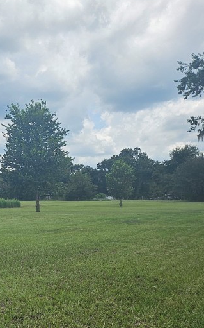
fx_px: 454
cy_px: 233
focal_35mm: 51
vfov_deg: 38.9
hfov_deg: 23.5
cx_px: -27
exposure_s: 1/4385
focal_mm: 5
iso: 50
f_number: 1.8
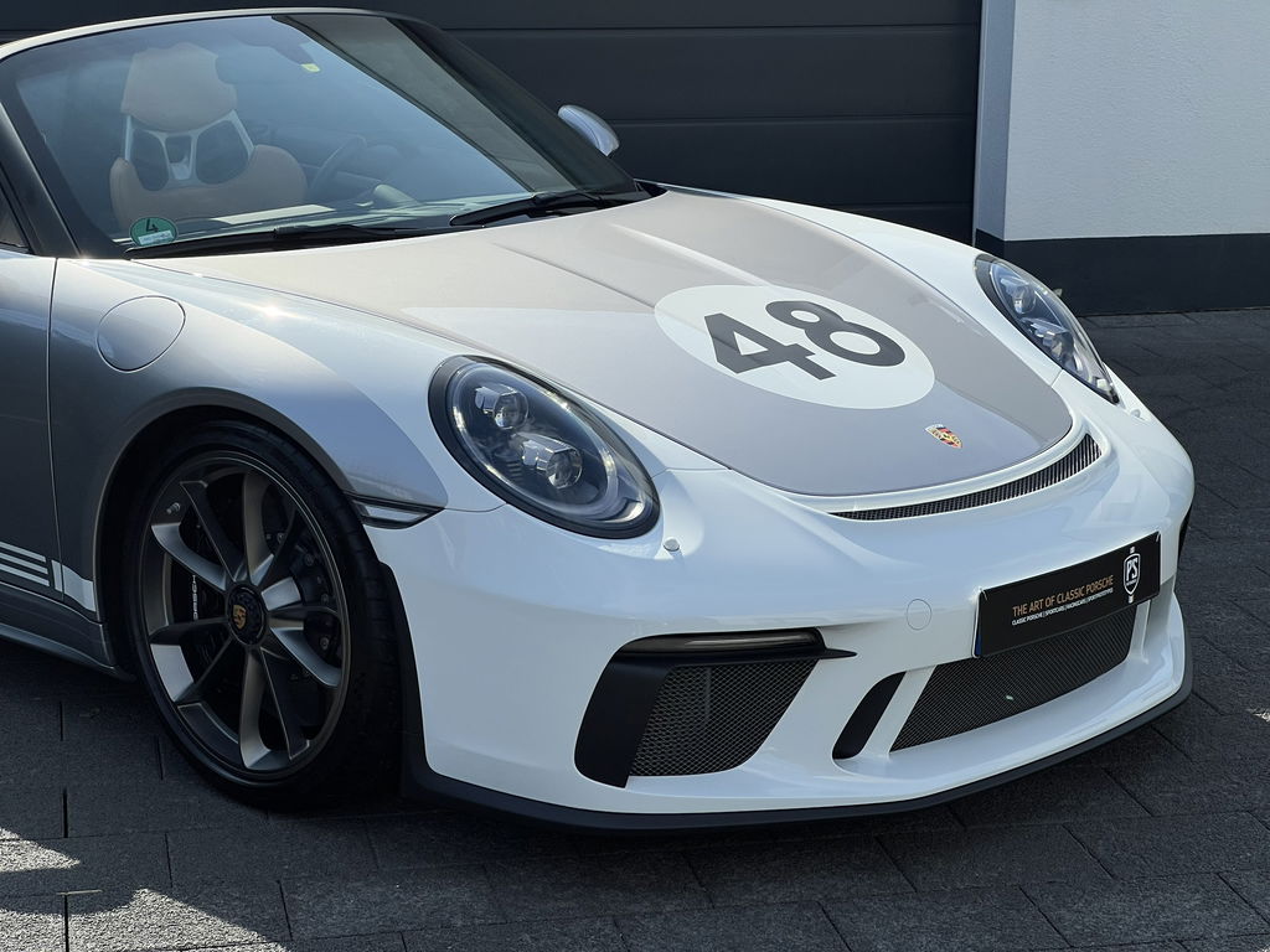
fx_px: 2825
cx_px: 635
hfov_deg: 25.3
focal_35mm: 77
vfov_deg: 19.1
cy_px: 476
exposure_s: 1/1054
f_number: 2.8
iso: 32
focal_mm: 9
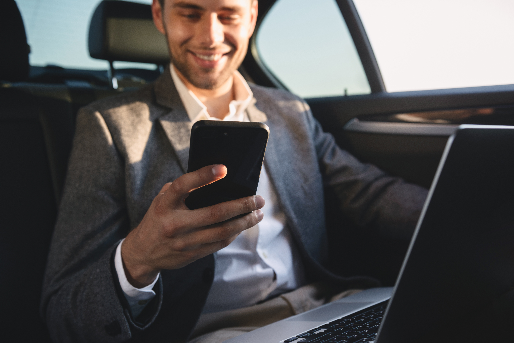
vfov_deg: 37.9
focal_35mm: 35
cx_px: 257
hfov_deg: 54.4
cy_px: 172
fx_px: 500
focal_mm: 35
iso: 320
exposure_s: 1/320
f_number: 3.5
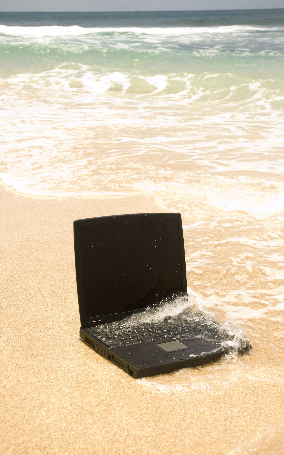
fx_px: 663
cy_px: 227
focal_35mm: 54
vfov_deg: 37.9
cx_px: 143
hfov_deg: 24.2
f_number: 13
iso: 200
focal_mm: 35
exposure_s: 1/800
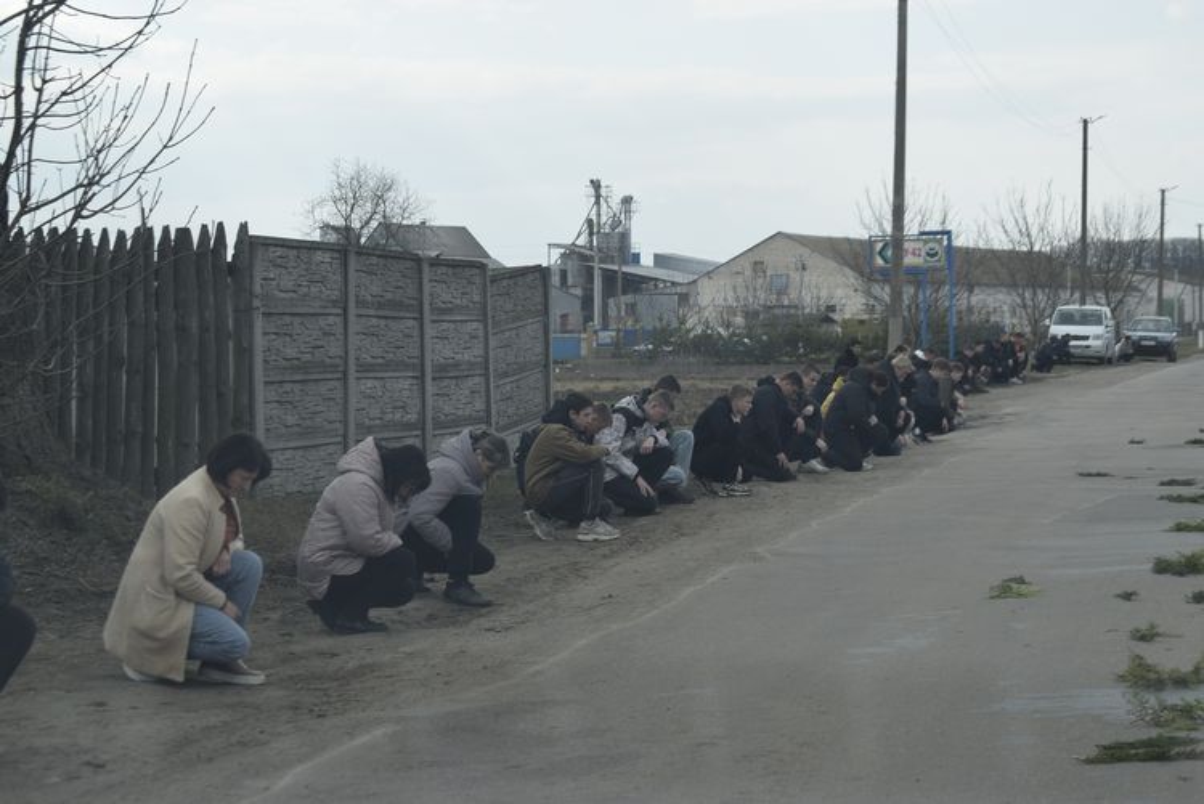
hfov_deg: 24.6
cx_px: 602
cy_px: 402
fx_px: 2761
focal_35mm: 82
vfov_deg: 16.6
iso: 200
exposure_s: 1/250
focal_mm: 55
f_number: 8
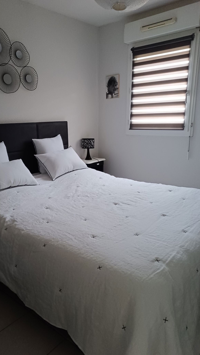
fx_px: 264
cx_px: 72
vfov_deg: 67.9
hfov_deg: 41.1
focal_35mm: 28
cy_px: 177
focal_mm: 4.6
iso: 800
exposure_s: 1/20
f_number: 1.8
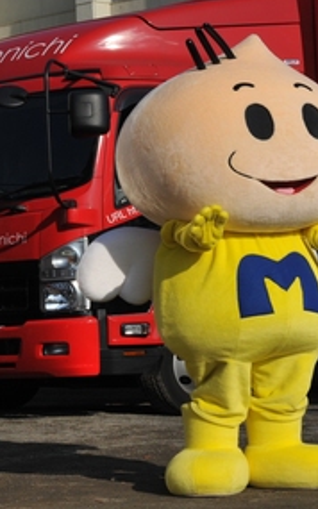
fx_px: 1332
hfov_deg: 13.5
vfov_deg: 21.6
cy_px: 268
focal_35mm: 96
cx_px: 60
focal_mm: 58
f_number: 18
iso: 800
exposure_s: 1/1250
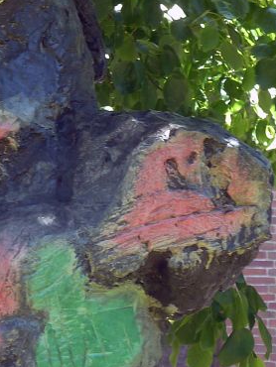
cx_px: 13
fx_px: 3494
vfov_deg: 6.0
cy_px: 132
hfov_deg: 4.5
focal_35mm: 329
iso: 125
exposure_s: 1/50
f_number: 4.4
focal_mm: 19.5
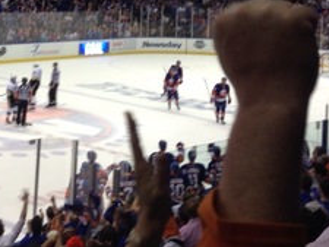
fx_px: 894
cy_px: -96
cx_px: 64
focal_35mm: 94
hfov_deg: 20.6
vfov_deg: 14.9
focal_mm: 4.13
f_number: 2.4
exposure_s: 1/60
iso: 64
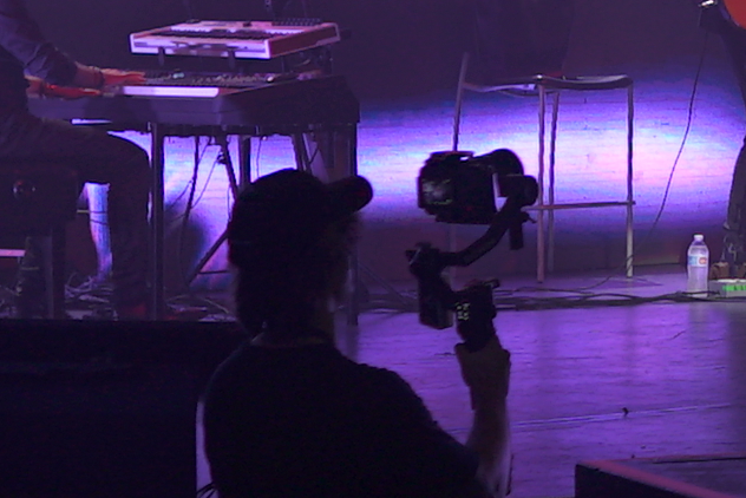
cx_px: 1161
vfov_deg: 6.9
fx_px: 4084
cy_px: -249
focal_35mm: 197
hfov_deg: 10.1
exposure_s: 1/200
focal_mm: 30
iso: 200
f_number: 2.5
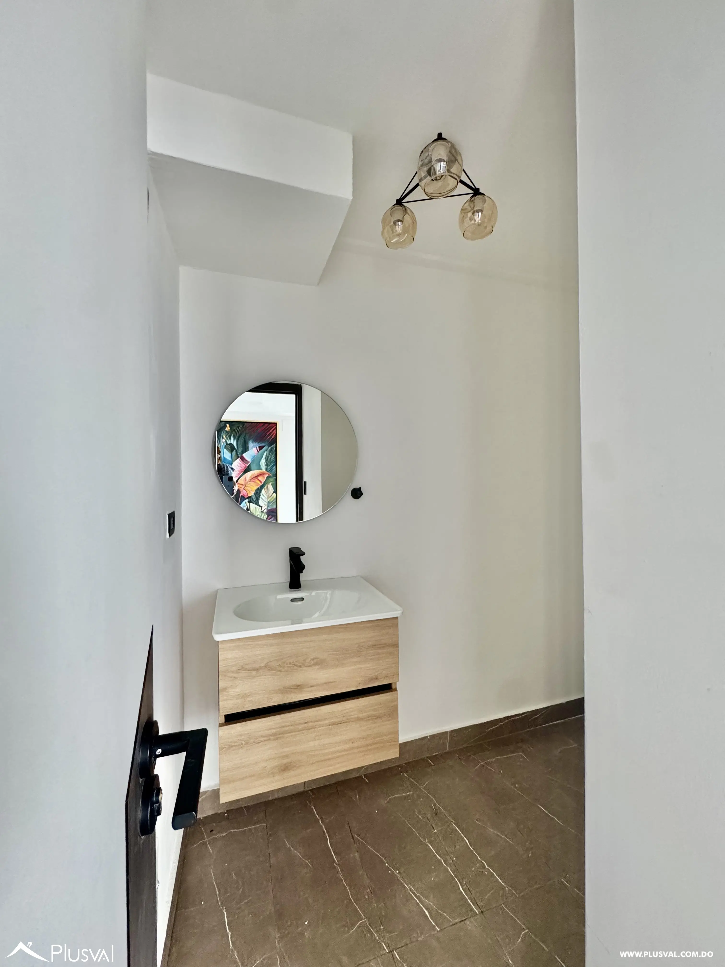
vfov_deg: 102.1
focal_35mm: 14
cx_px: 362
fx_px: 391
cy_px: 484
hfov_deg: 85.7
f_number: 2.2
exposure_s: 1/95
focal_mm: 2.22
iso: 320
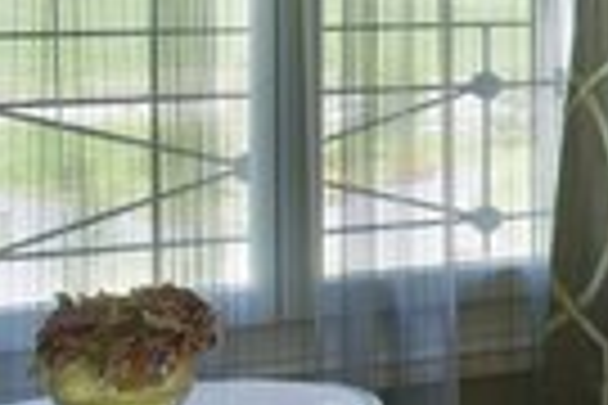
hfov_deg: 14.8
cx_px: 1360
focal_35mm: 101
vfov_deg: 13.4
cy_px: 38
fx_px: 1706
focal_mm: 17
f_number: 11
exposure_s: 1/1.67
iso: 100
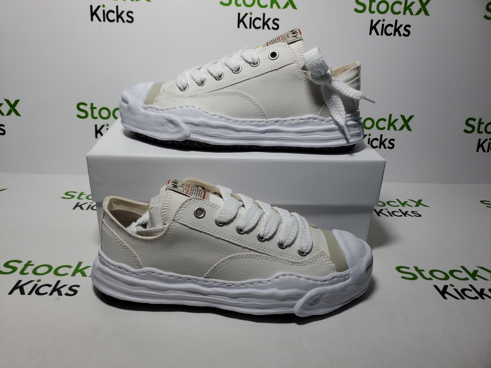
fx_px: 369
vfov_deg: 53.1
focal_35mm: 26
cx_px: 246
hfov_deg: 67.3
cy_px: 184
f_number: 1.5
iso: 50
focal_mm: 4.3
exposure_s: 1/845
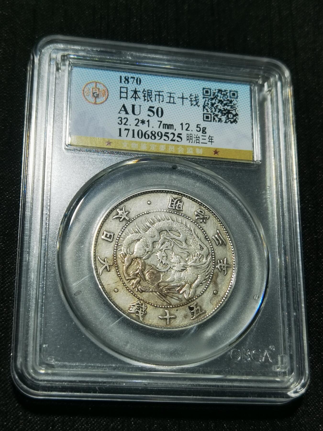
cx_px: 162
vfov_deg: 32.2
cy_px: 216
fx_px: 746
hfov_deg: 24.4
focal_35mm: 60
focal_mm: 6.67
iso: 64
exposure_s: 1/100
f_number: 1.9
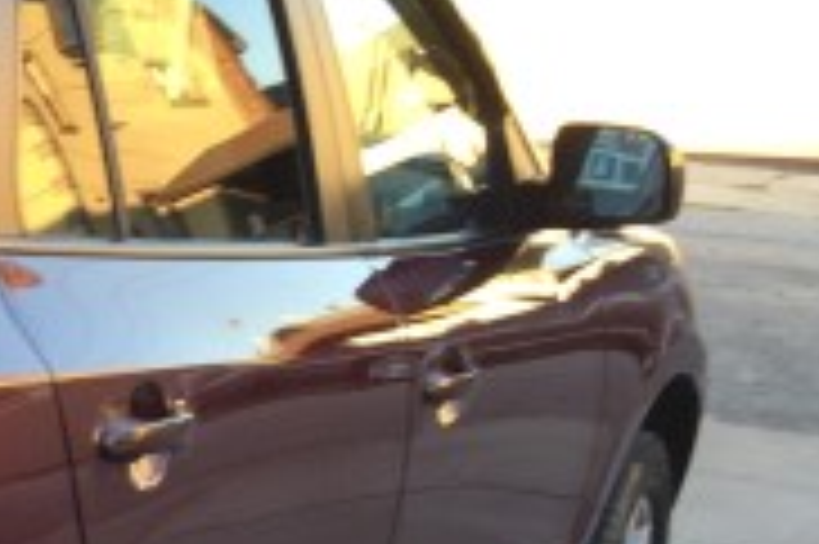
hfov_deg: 16.9
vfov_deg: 12.7
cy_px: 607
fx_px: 2409
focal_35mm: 106
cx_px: -513
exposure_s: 1/120
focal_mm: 4.15
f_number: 2.2
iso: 32
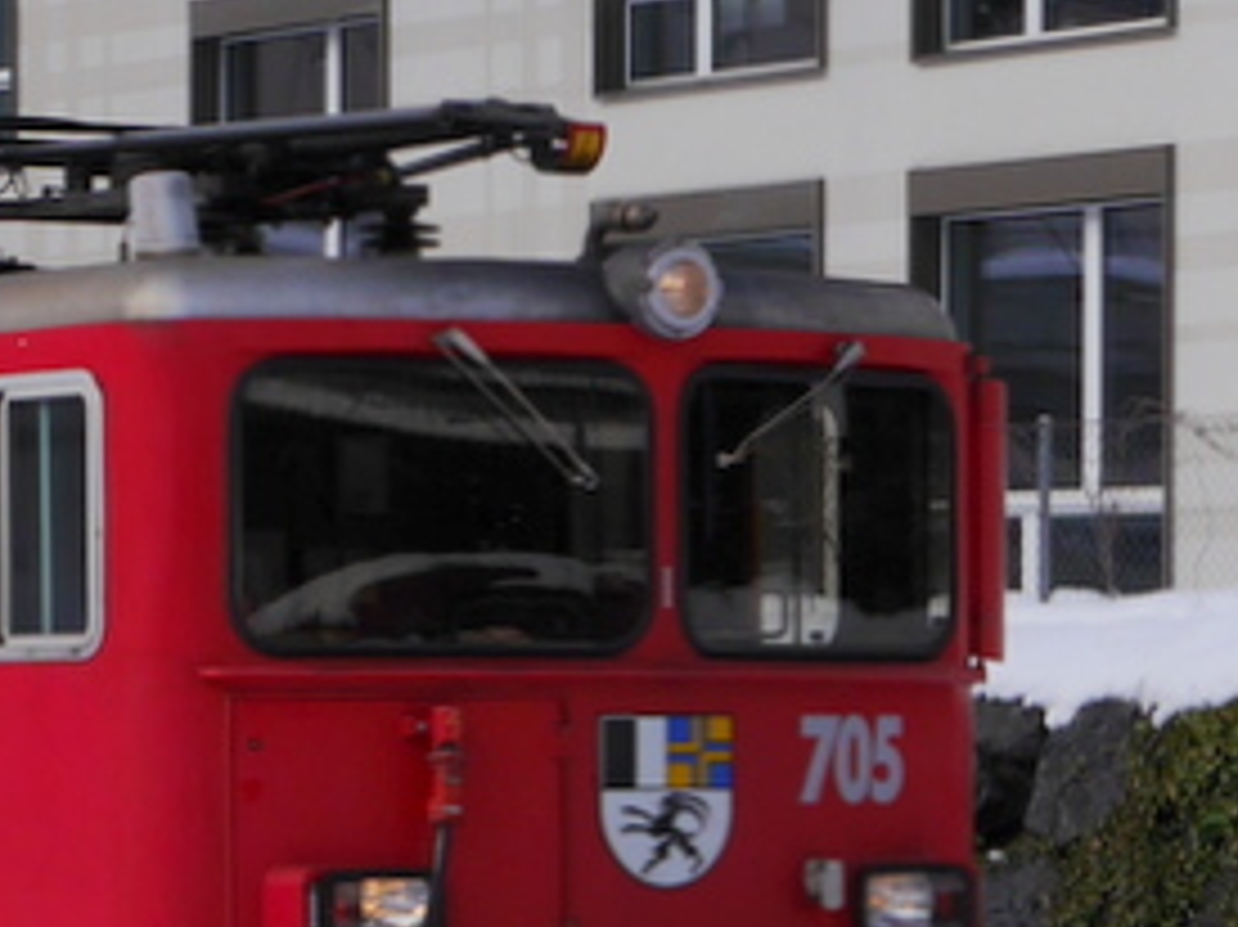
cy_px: 668
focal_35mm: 176
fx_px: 6292
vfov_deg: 8.4
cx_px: -689
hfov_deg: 10.8
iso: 160
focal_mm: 22
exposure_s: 1/400
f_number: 8
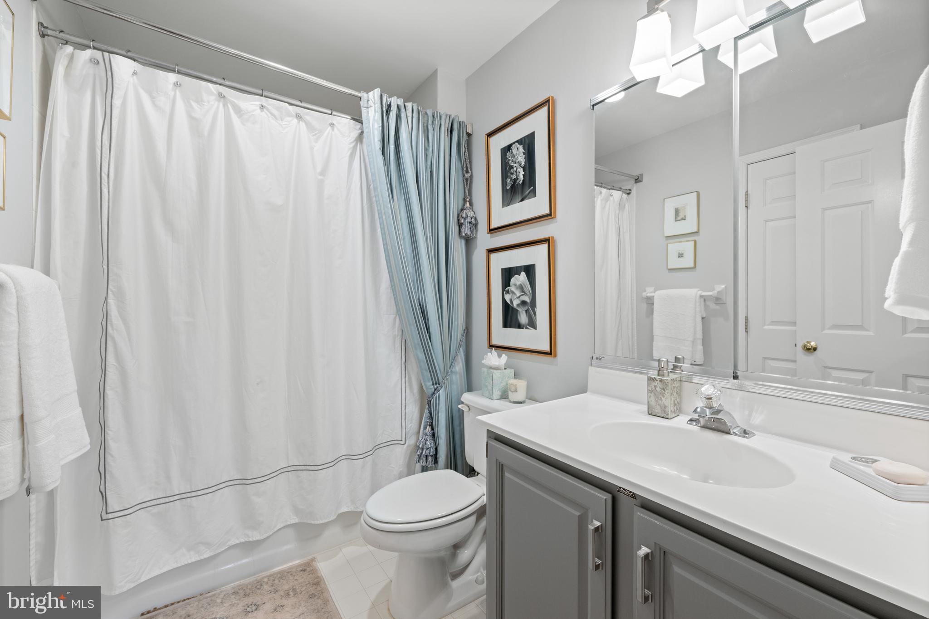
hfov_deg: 100.4
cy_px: 310
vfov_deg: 77.3
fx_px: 387
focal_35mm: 15
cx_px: 464
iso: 320
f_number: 9
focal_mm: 15
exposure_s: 1/4
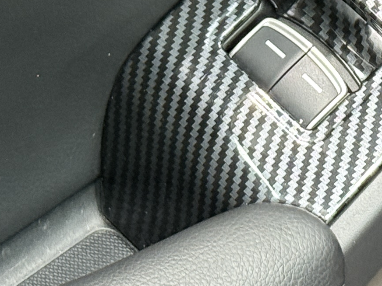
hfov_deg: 8.8
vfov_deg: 6.6
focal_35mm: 222
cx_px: 415
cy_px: -59
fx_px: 2450
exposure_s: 1/33
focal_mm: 6.76
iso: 250
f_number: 1.78
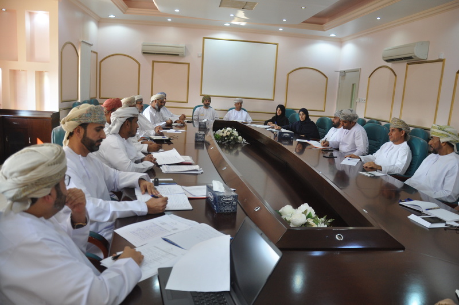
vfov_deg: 47.8
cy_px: 152
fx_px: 344
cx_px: 230
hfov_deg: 67.5
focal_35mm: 27
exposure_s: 1/60
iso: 720
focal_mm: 18
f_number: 4
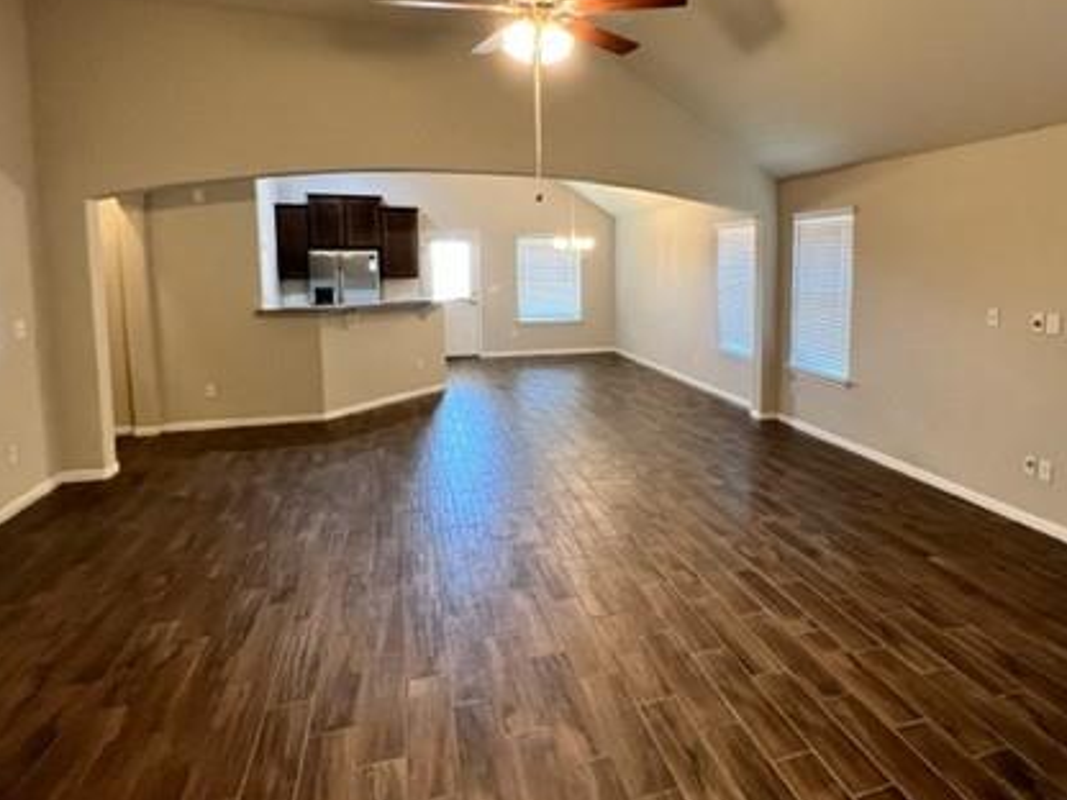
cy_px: 328
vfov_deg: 65.5
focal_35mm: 20
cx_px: 636
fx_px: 616
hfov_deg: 80.8
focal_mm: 1.57
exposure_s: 1/60
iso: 320
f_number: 1.8
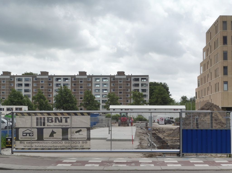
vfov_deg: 21.0
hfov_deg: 27.8
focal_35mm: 70
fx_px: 469
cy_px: 86
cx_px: 116
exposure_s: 1/250
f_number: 6.3
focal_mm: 12.5
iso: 100
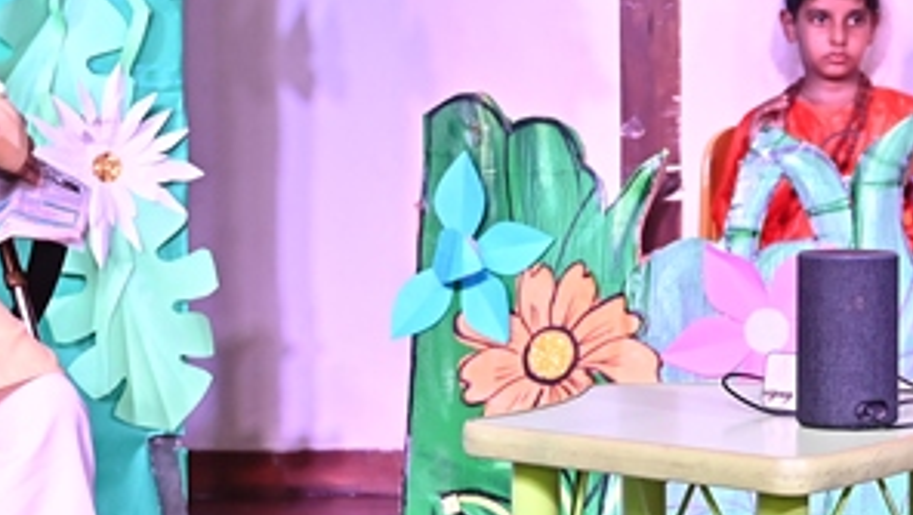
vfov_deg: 9.7
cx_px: 965
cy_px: 42
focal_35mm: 125
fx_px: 3024
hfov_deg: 16.7
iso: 800
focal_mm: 34.5
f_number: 4
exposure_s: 1/125
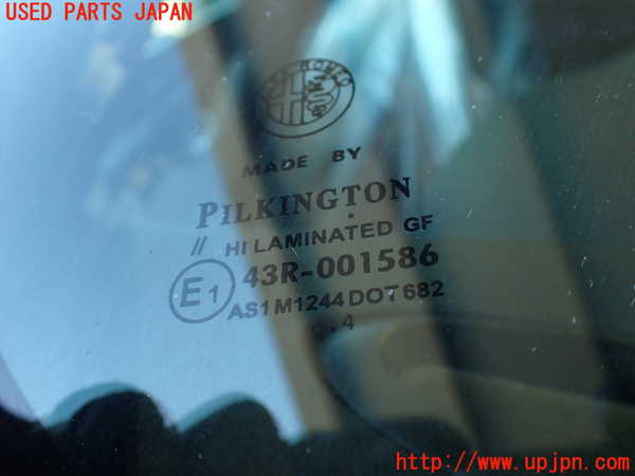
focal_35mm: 32
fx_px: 587
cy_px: 238
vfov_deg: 44.2
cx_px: 318
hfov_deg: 56.8
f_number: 2.4
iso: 160
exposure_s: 1/60
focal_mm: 5.79
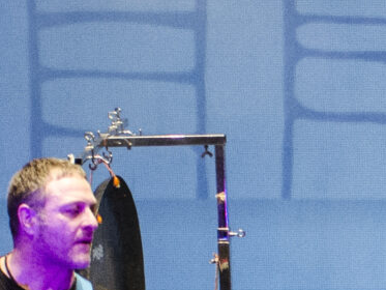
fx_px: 8834
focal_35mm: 792
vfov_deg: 1.9
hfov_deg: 2.5
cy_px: 469
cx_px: 936
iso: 2200
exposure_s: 1/125
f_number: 4
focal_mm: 80
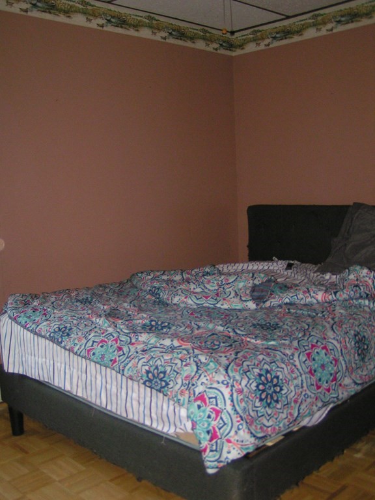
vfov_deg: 49.0
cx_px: 188
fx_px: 549
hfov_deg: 37.7
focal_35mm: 38
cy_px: 250
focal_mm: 5.8
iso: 200
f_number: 2.8
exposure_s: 1/40
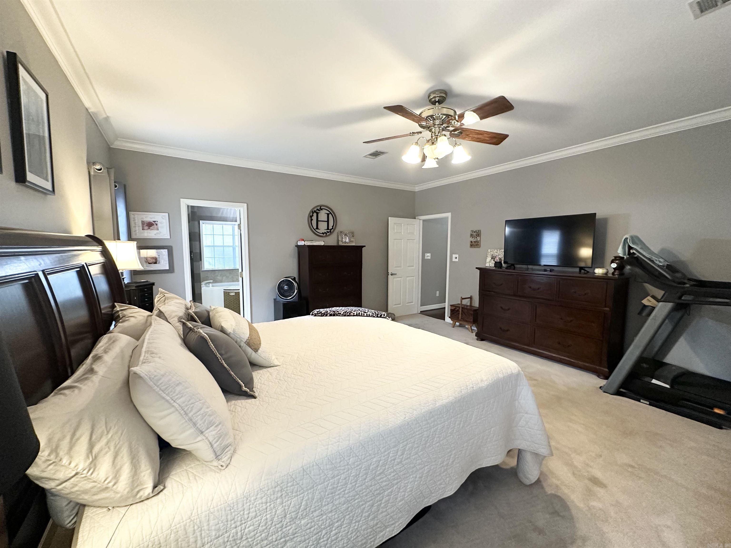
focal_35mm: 14
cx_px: 366
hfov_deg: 102.1
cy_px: 274
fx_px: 296
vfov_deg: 85.7
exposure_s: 1/60
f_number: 2.2
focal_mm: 2.22
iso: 400
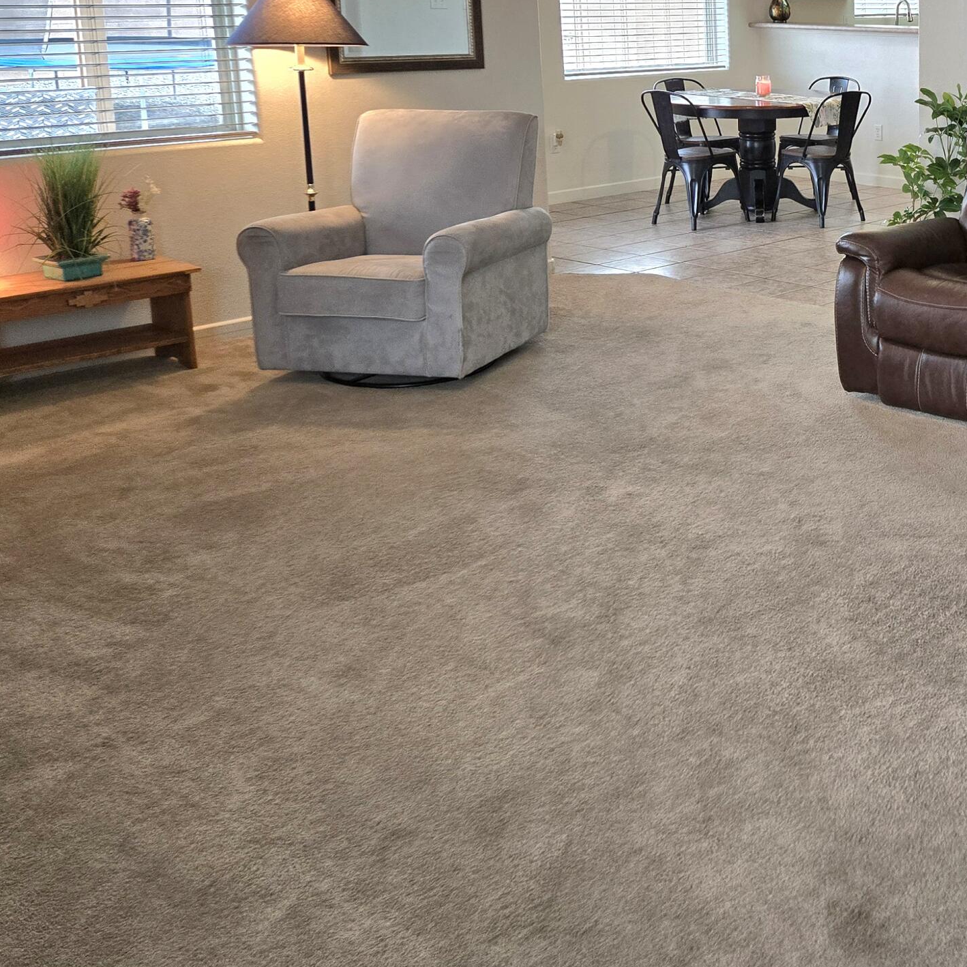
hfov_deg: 35.4
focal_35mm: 43
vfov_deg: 38.1
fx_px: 1359
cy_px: 237
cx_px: 967
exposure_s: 1/120
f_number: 1.8
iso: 200
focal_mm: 5.4
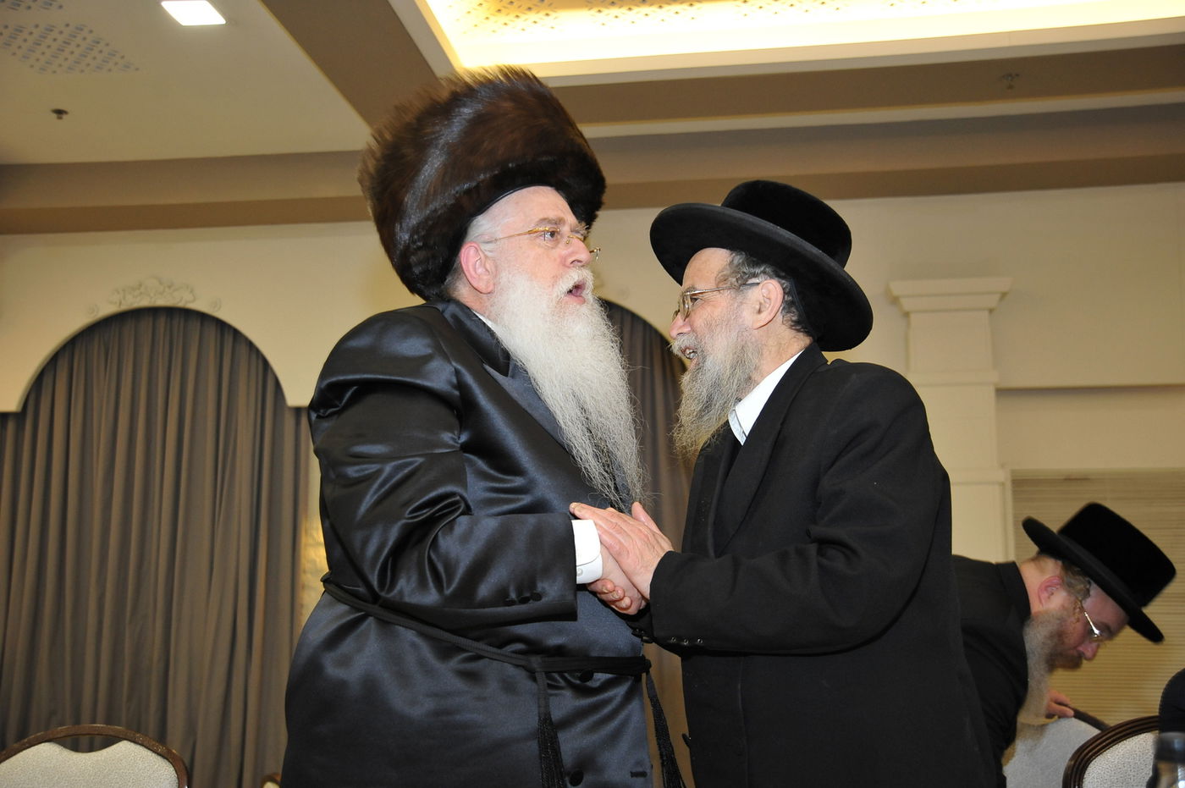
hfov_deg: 48.5
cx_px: 592
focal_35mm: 40
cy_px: 394
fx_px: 1316
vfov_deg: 33.3
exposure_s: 1/125
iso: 2000
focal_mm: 40
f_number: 4
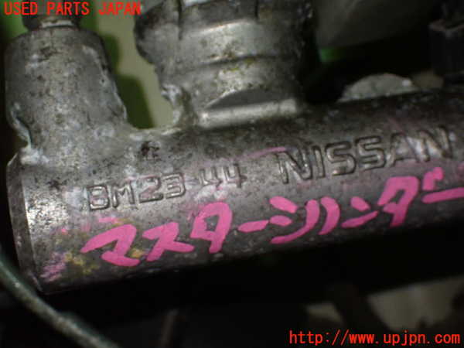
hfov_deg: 31.2
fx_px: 831
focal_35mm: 62
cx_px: 232
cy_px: 174
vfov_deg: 23.7
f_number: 3.6
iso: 800
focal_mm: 11.09
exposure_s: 1/80
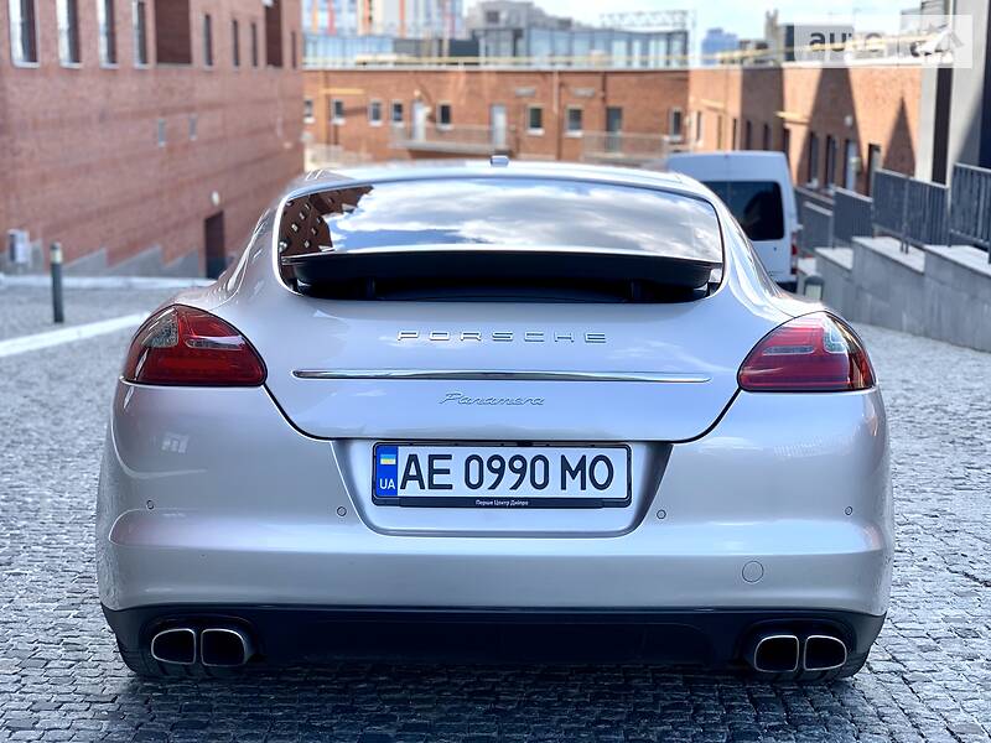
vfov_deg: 28.0
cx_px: 496
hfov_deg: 36.8
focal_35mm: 52
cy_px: 372
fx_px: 1489
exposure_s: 1/261
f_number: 2.4
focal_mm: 6
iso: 16
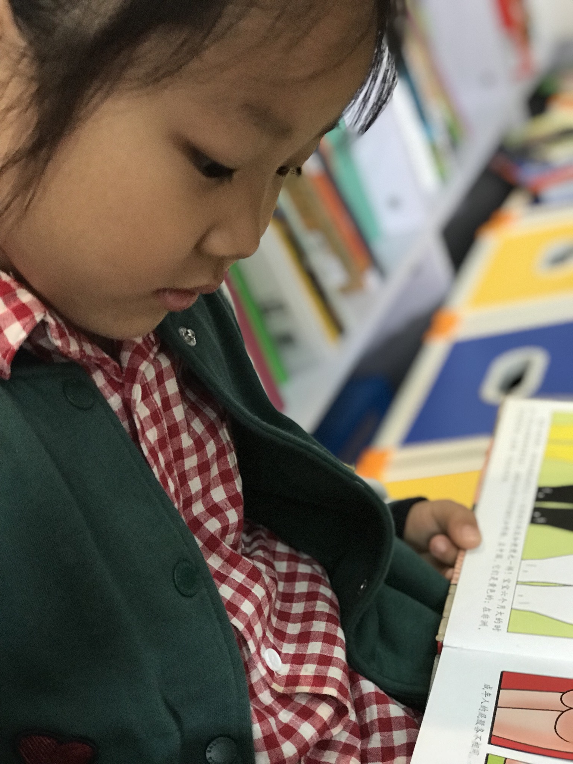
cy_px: 382
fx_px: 1258
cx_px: 286
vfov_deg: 33.8
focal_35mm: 57
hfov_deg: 25.7
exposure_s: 1/50
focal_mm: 6.6
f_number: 2.8
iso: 320
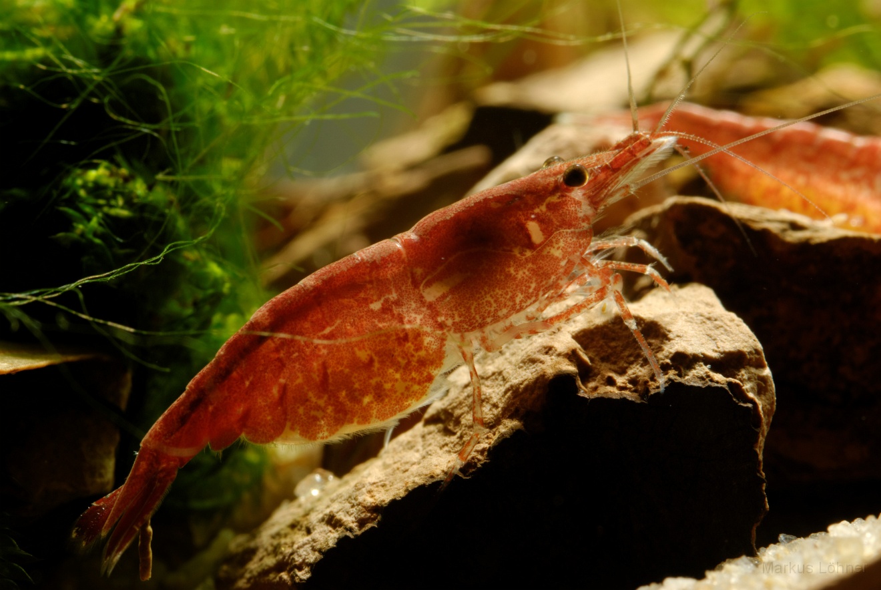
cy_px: 295
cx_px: 440
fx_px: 3676
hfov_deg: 13.7
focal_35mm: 150
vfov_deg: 9.2
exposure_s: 1/125
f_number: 32
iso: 100
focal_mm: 100
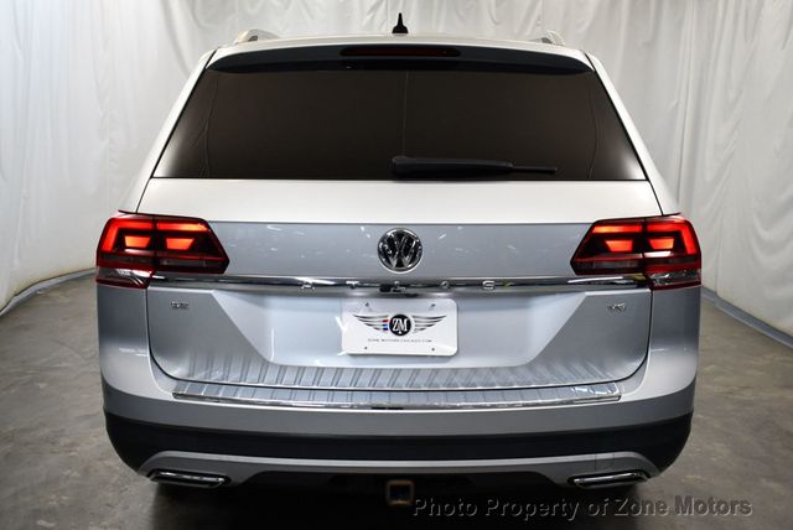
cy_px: 265
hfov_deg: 53.1
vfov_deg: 36.9
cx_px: 396
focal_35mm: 36
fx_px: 794
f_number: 3.5
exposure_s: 1/200
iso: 800
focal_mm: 18
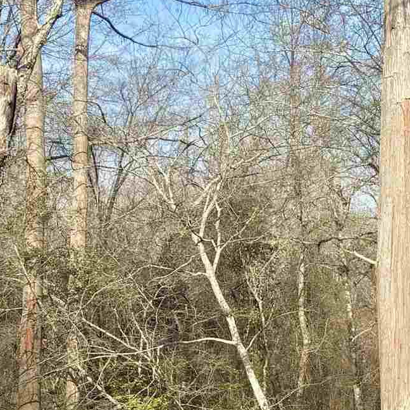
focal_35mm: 109
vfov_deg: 15.9
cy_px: 318
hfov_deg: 15.4
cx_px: 482
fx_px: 1461
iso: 50
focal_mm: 5.96
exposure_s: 1/2283
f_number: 1.6
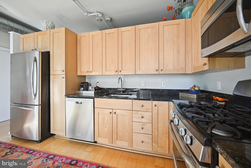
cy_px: 84
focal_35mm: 14
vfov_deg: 81.2
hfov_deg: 104.3
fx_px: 98
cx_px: 126
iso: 200
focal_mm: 14
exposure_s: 1/25
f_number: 9
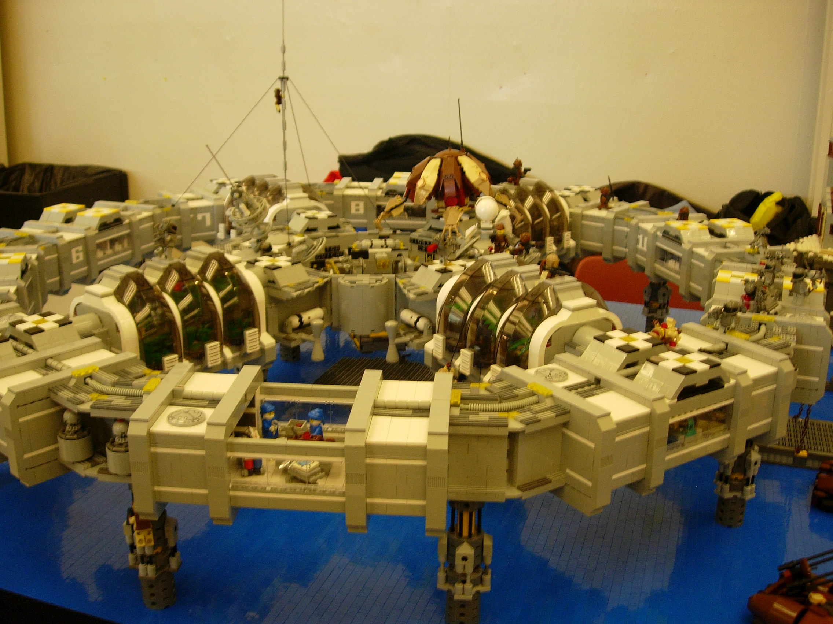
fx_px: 914
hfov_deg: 49.0
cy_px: 312
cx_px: 416
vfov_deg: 37.7
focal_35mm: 38
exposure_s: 1/32
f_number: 2.8
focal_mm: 7.8
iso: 109
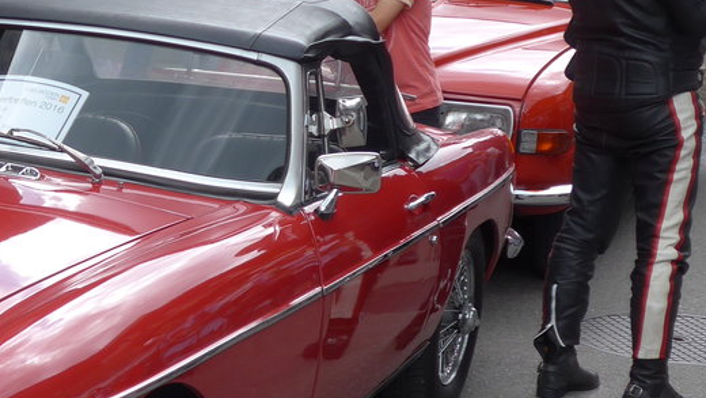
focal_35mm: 98
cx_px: -54
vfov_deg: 12.4
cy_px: 272
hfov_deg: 20.8
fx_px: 1835
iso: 80
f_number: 2.8
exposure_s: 1/400
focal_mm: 8
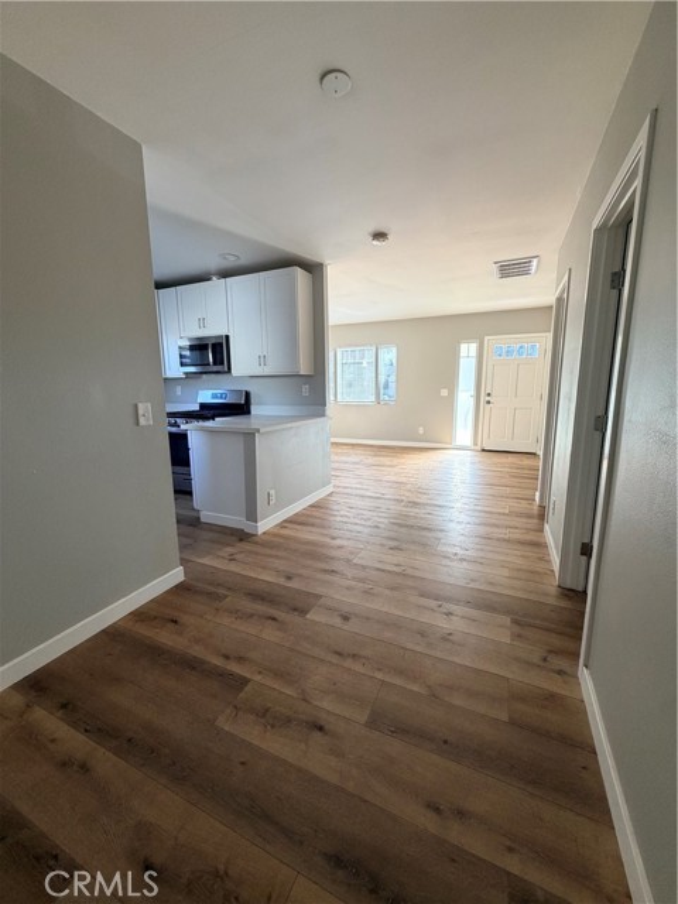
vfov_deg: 102.1
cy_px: 452
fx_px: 366
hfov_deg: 85.7
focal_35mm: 14
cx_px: 339
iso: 250
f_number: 2.2
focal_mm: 2.22
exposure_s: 1/121
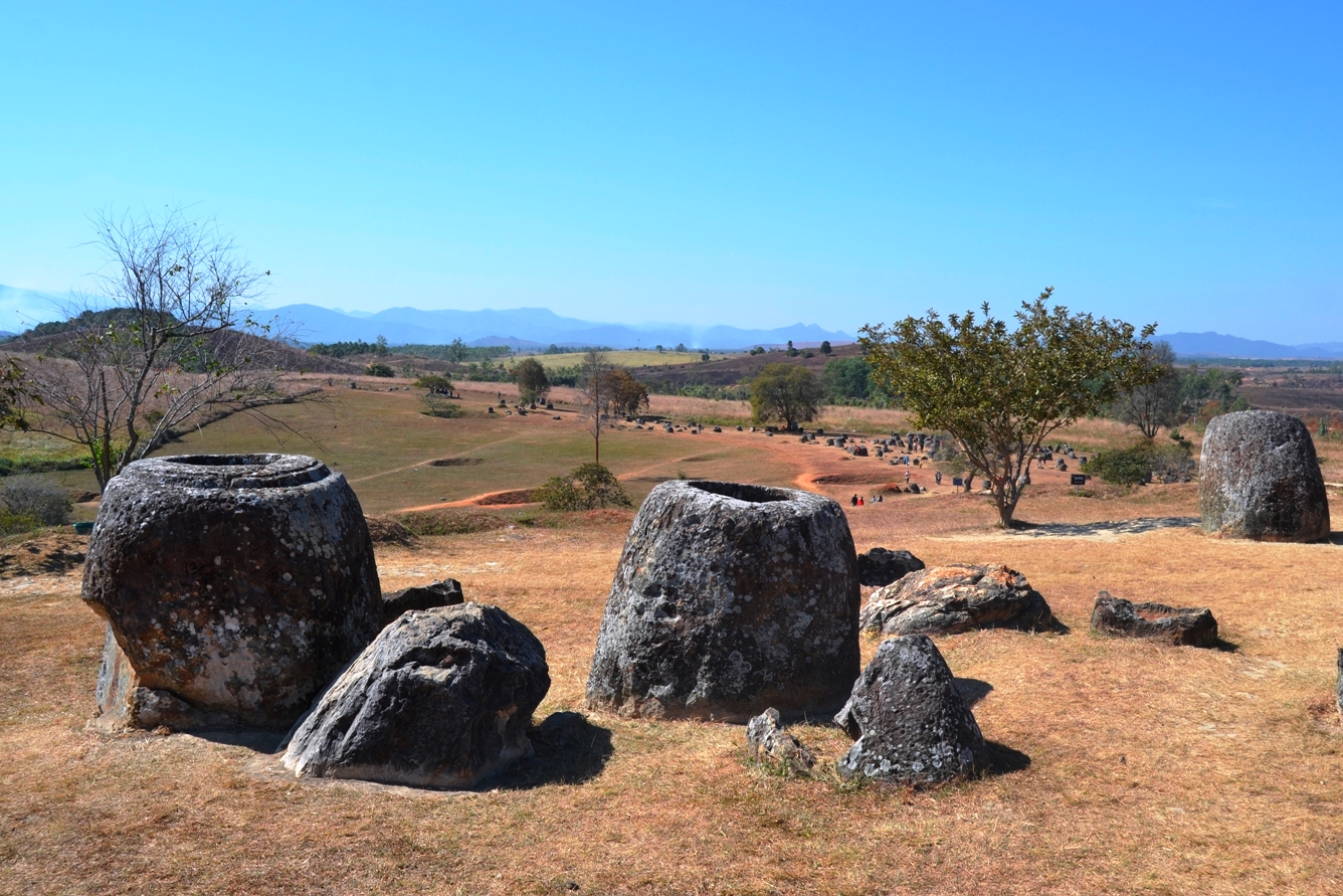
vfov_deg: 36.9
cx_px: 672
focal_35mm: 36
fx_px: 1343
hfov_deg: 53.1
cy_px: 448
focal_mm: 24
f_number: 8
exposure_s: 1/250
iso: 100
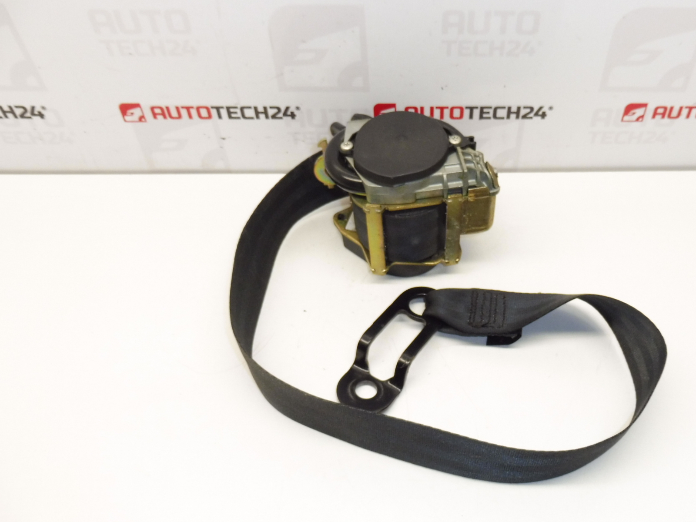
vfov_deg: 44.0
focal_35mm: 32
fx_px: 643
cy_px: 301
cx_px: 435
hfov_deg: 56.1
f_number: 3.5
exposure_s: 1/80
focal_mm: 4.4
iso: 200
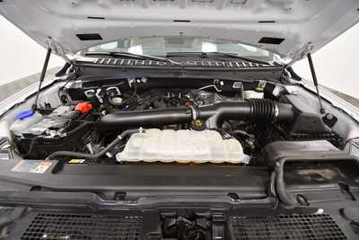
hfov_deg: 100.4
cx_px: 180
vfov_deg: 77.4
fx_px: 150
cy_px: 120
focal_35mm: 15
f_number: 4.5
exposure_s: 1/125
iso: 1250
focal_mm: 10
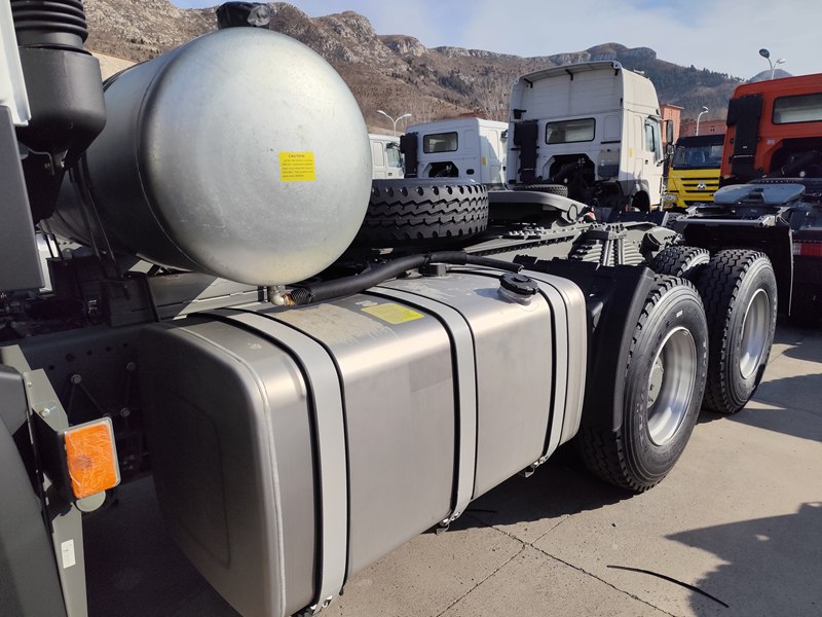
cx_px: 411
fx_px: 546
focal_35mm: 23
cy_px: 308
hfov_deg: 73.9
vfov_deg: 58.9
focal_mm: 6.14
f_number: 1.65
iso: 50
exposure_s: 1/2349
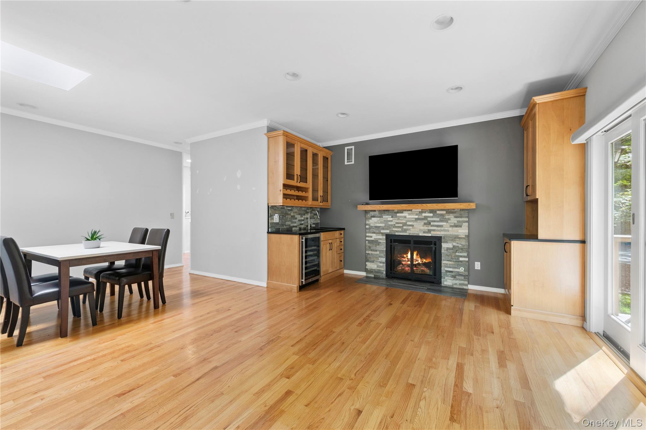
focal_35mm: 14
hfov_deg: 104.3
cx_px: 323
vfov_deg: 81.2
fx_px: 251
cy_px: 215
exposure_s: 1/2
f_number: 13
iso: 160
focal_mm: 14
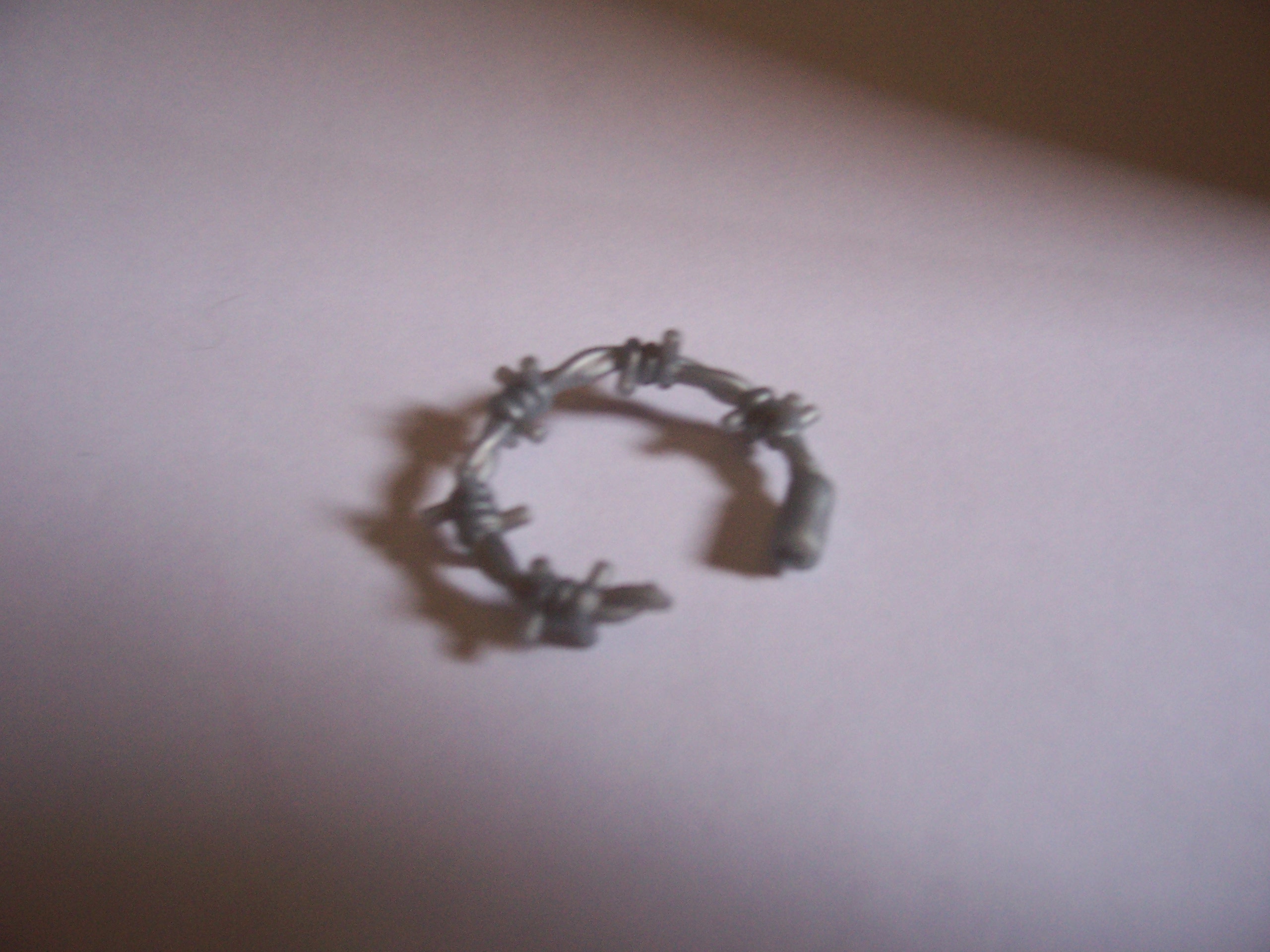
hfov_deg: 54.0
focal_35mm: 34
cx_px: 635
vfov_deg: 41.8
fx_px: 1247
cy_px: 476
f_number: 2.7
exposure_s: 1/20
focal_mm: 5.6
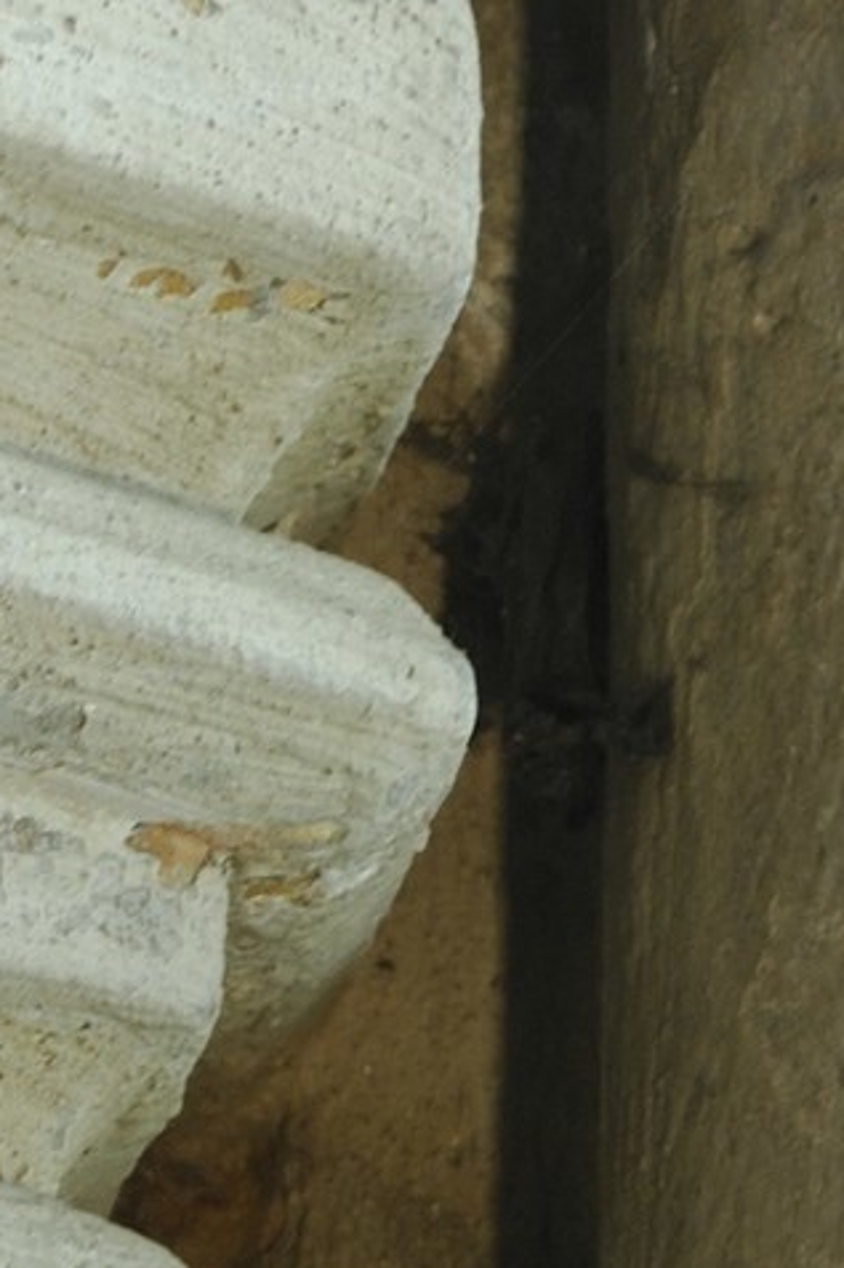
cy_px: 2122
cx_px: -1222
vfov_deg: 1.6
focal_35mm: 1289
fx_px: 45359
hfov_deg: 1.1
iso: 100
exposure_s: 1/2
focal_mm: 170
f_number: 10
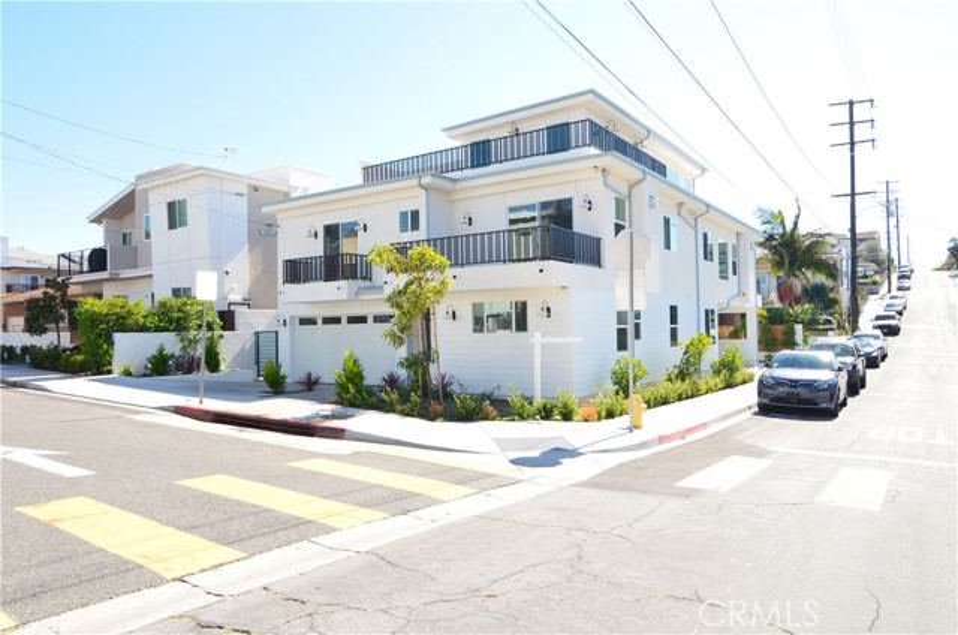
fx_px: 637
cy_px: 318
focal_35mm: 24
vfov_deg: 52.9
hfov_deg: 73.8
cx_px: 479
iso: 320
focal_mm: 16
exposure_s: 1/200
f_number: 11
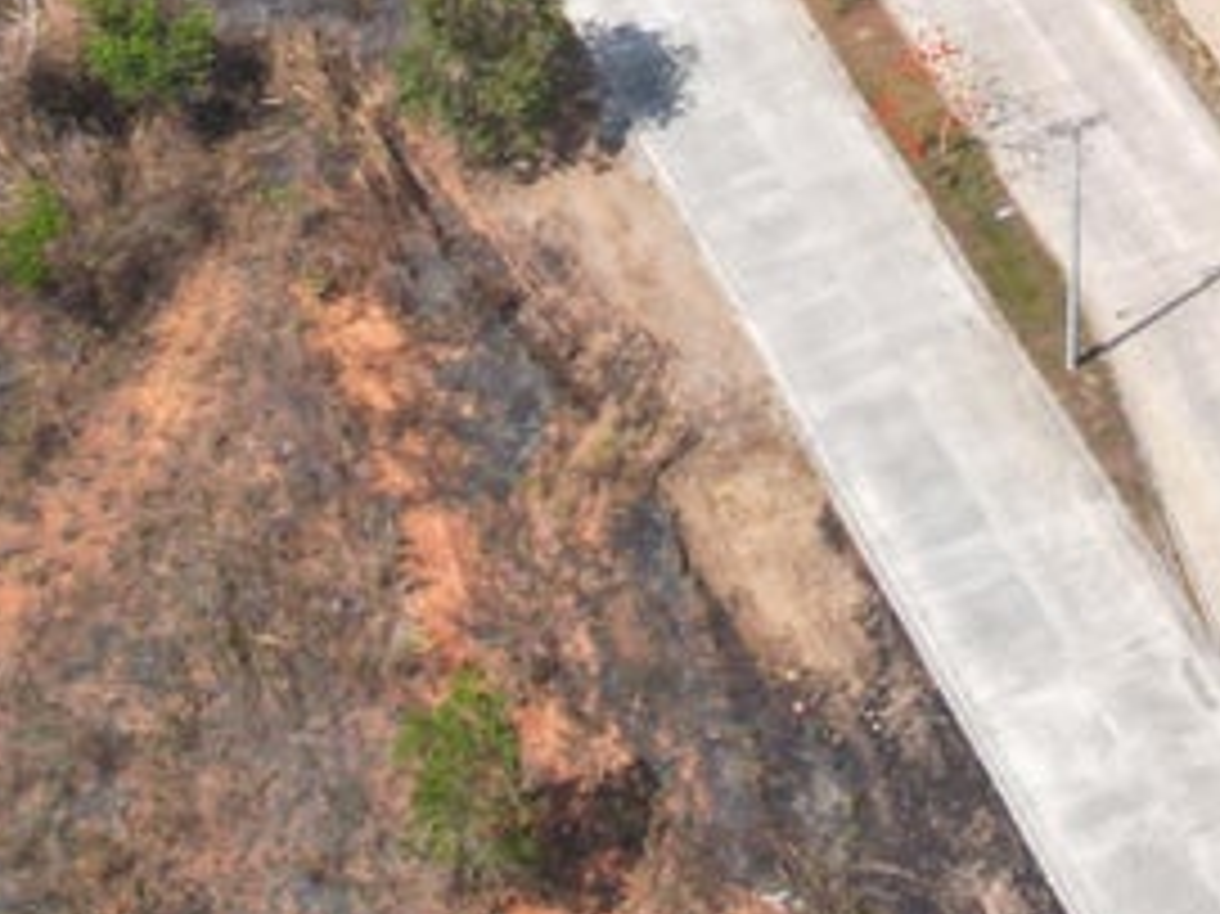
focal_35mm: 121
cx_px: 912
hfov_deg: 16.2
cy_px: -1108
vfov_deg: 10.8
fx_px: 4263
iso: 130
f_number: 1.7
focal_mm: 6.72
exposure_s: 1/2500
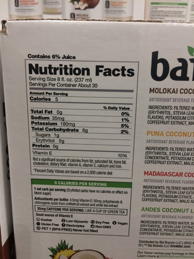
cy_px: 130
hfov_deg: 48.2
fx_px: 217
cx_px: 97
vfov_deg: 61.7
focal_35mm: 29
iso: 50
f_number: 2.2
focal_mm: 4.15
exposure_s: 1/30
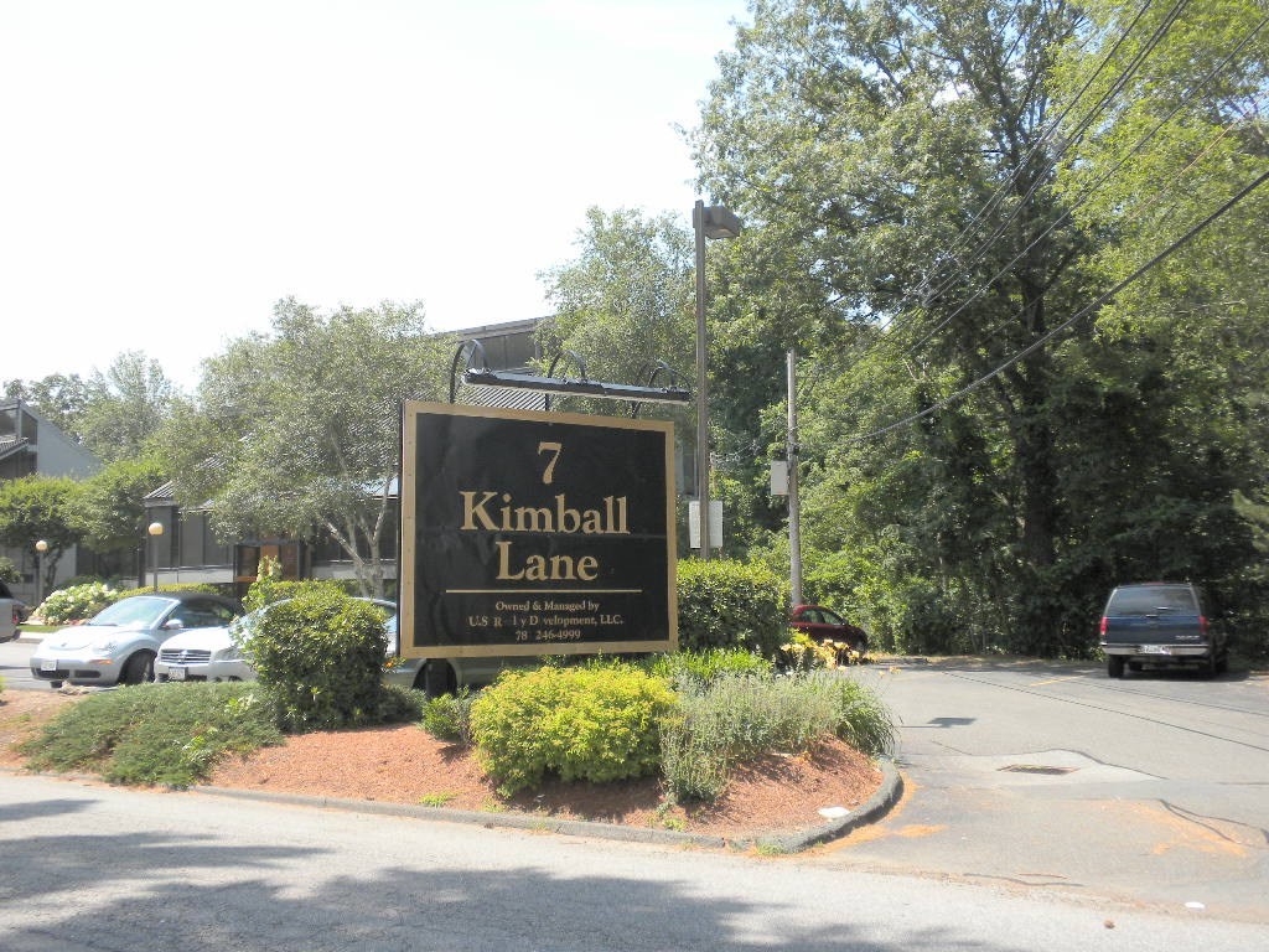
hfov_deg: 50.1
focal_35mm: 37
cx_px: 634
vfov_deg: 38.7
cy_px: 476
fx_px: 1356
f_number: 3.5
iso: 90
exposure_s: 1/624
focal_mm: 6.6
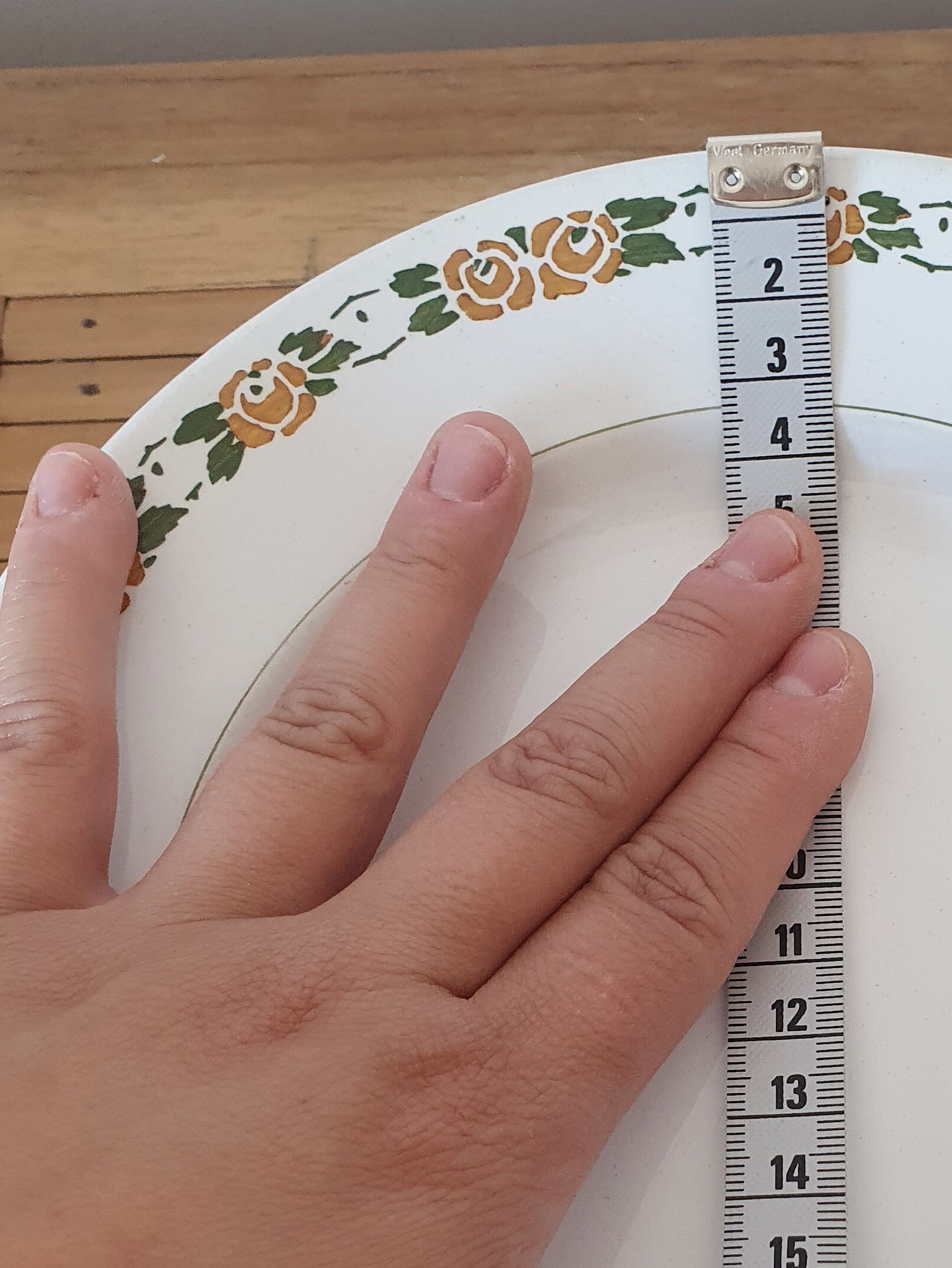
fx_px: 1796
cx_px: 782
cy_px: 894
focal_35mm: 49
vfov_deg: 38.2
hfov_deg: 28.9
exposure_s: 1/100
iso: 250
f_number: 2.4
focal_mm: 4.32
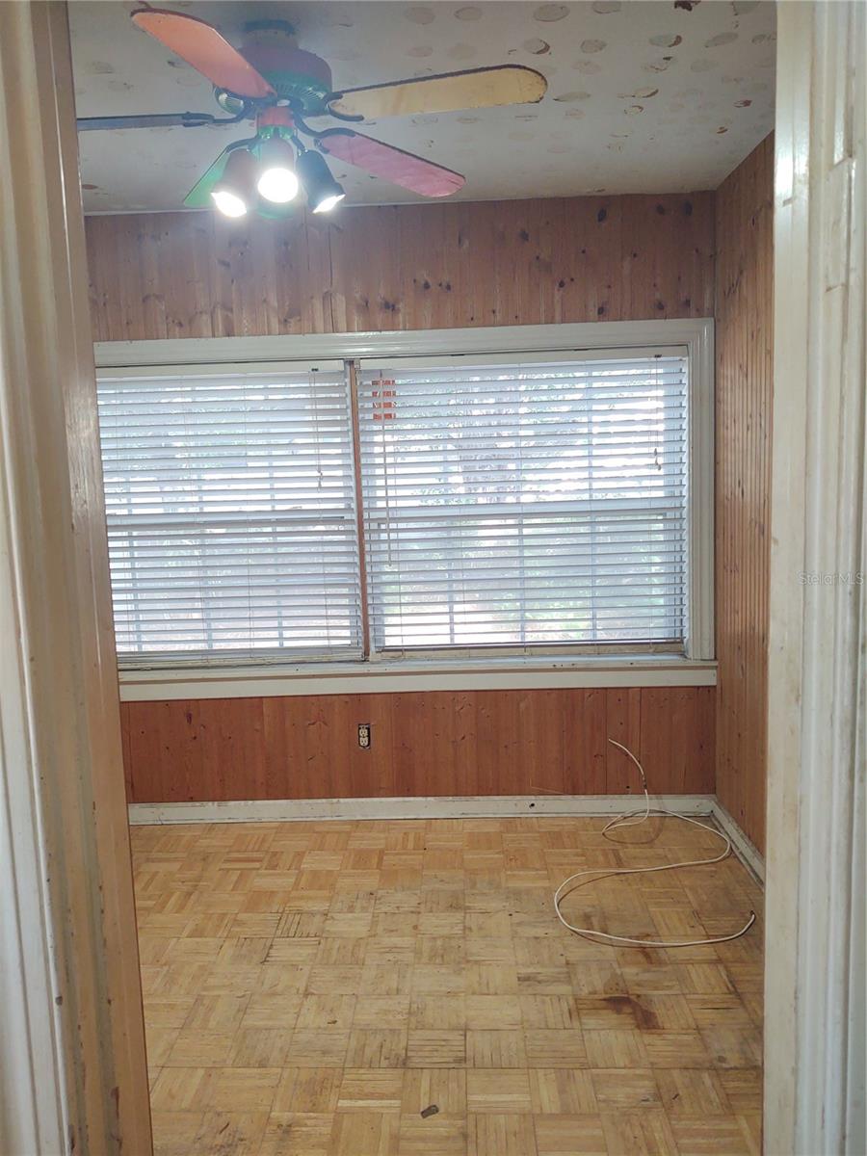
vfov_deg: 65.3
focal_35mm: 27
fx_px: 902
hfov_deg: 51.4
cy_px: 578
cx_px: 434
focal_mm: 4.75
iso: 181
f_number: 1.7
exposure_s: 1/60
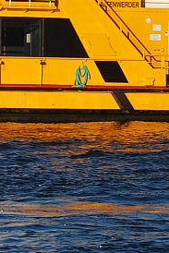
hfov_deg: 3.7
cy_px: -53
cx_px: -76
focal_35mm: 370
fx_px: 2602
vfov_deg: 5.5
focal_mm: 66
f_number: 10
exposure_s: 1/250
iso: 160
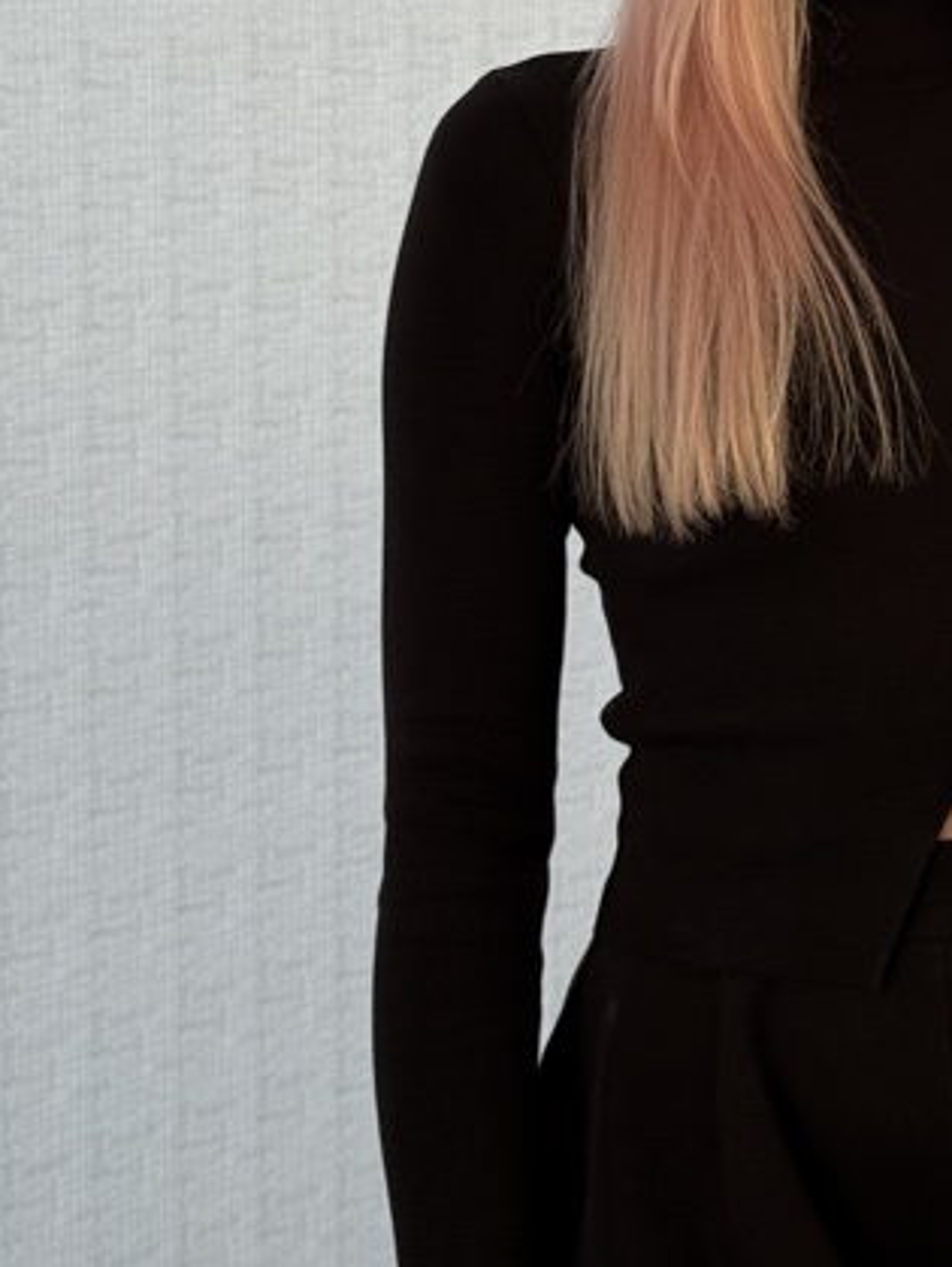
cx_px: 890
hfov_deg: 14.2
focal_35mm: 103
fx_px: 3771
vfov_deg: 18.7
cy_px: 91
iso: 100
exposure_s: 1/119
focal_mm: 6.76
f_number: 1.78
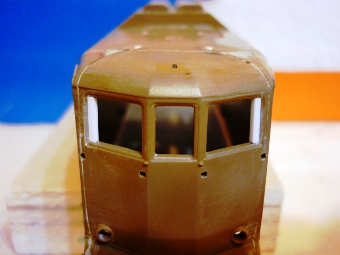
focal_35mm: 33
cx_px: 170
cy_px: 128
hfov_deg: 55.4
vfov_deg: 42.9
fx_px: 324
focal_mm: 5.5
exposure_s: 1/25
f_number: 2.8
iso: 400
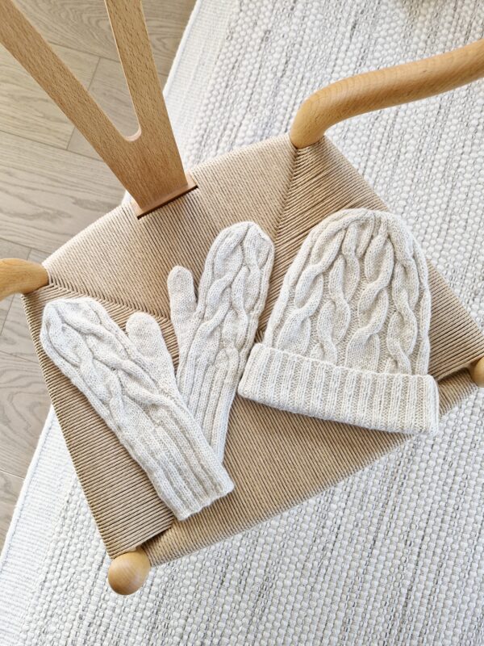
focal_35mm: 23
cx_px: 242
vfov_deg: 73.9
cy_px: 323
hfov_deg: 58.9
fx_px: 429
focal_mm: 5.54
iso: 50
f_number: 1.8
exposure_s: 1/400
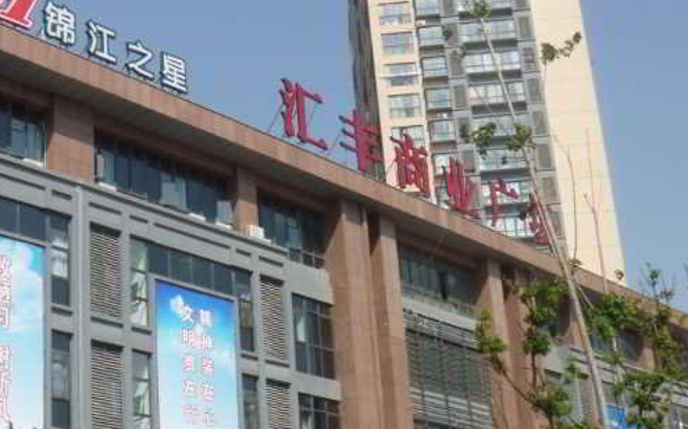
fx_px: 1125
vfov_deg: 21.3
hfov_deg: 33.6
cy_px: 364
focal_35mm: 60
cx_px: 203
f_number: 5.6
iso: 100
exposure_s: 1/400
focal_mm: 6.3
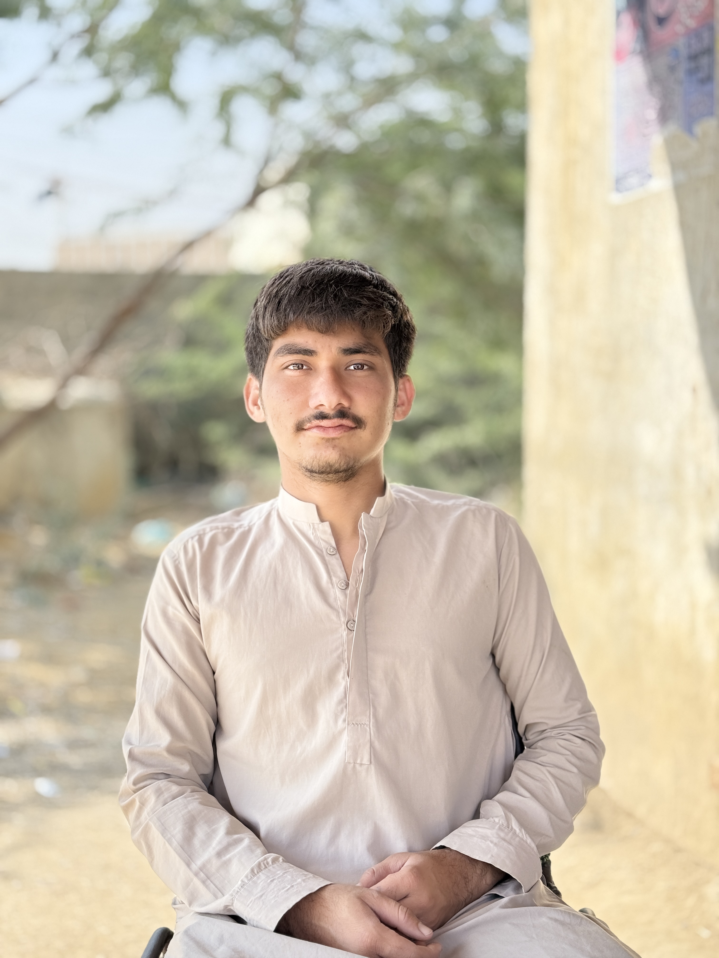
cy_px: 479
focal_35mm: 48
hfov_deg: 30.3
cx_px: 360
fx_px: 1329
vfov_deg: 39.7
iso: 100
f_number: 1.78
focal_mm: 6.76
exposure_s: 1/786
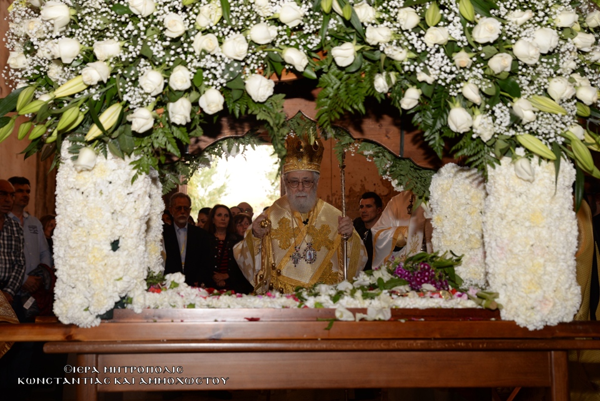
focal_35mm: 50
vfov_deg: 27.0
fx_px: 834
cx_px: 300
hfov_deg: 39.6
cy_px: 200
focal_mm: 50
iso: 500
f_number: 6.3
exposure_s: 1/80
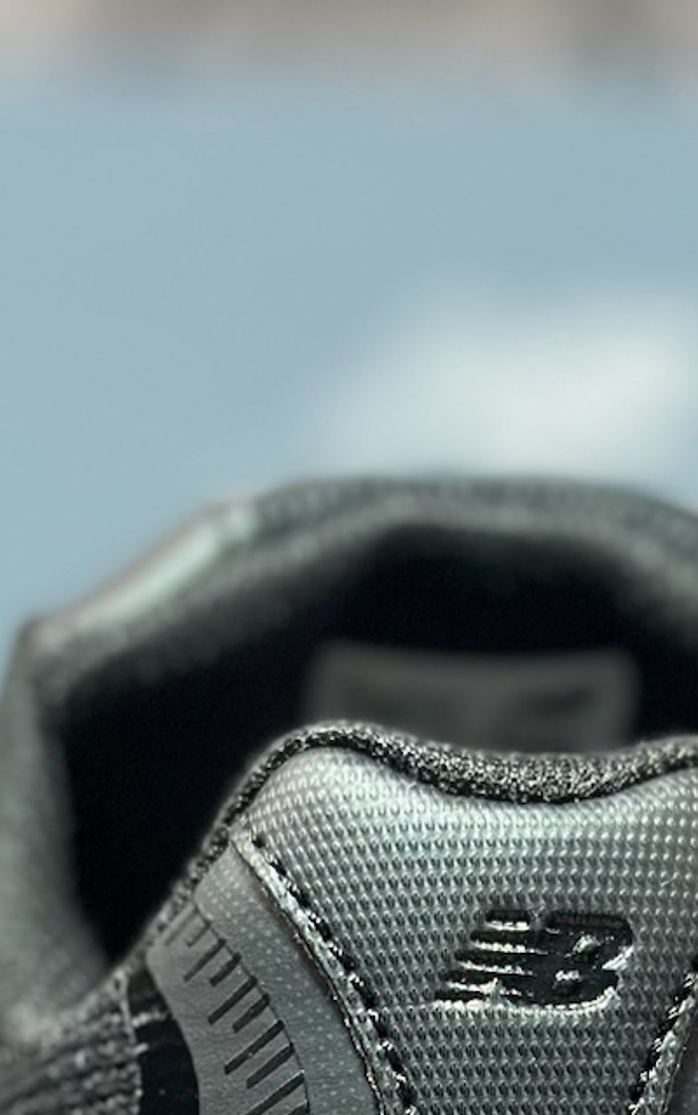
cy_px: 1358
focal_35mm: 163
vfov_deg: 12.5
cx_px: 471
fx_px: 4956
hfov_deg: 8.1
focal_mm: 6.86
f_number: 1.78
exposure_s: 1/100
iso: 64
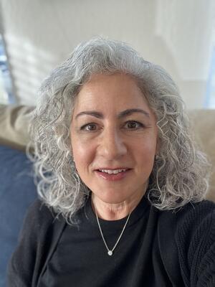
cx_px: 108
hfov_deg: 46.8
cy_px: 144
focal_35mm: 30
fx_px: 248
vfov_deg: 60.0
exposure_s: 1/60
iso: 64
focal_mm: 2.71
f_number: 2.2
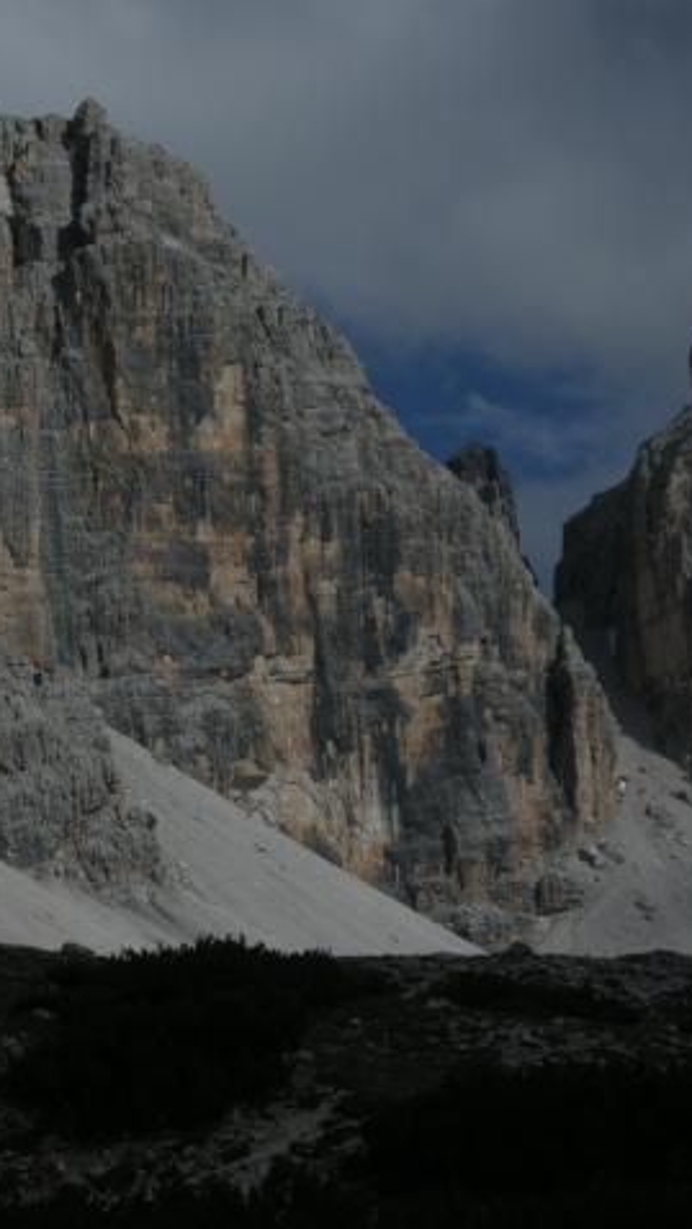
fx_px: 5283
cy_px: 614
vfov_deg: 13.3
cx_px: 234
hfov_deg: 7.5
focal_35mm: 162
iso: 64
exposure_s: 1/212
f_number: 15.4
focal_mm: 23.7
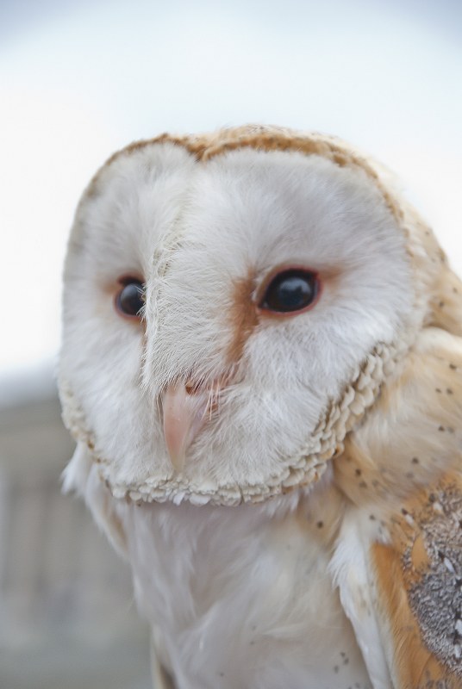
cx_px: 231
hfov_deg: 9.2
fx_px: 2877
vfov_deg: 13.7
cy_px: 344
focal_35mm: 150
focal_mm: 100
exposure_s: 1/350
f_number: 5.6
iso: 500
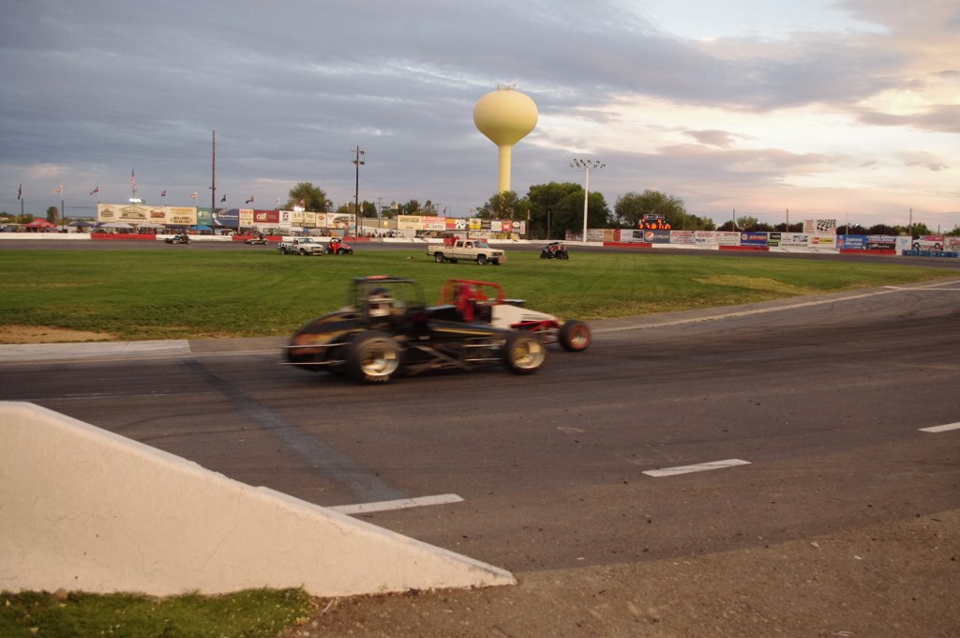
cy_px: 319
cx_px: 480
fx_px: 799
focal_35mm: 30
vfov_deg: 43.5
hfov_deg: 62.0
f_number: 5
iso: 1600
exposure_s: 1/200
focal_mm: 20
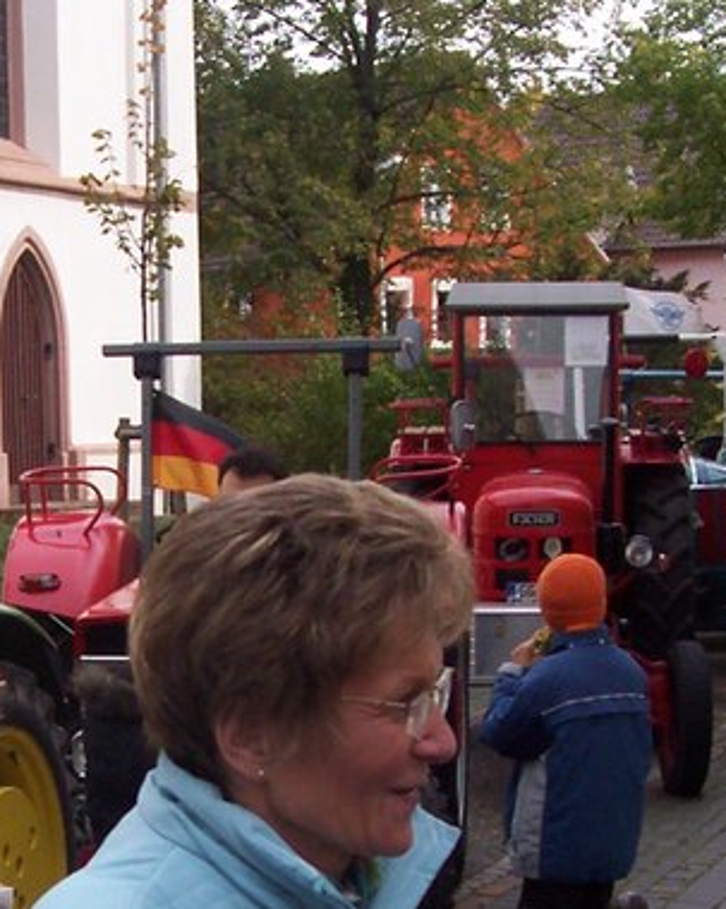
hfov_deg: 14.6
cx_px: 206
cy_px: 672
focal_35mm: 105
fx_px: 2821
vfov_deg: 18.2
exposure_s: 1/648
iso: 80
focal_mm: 5.6
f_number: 2.7
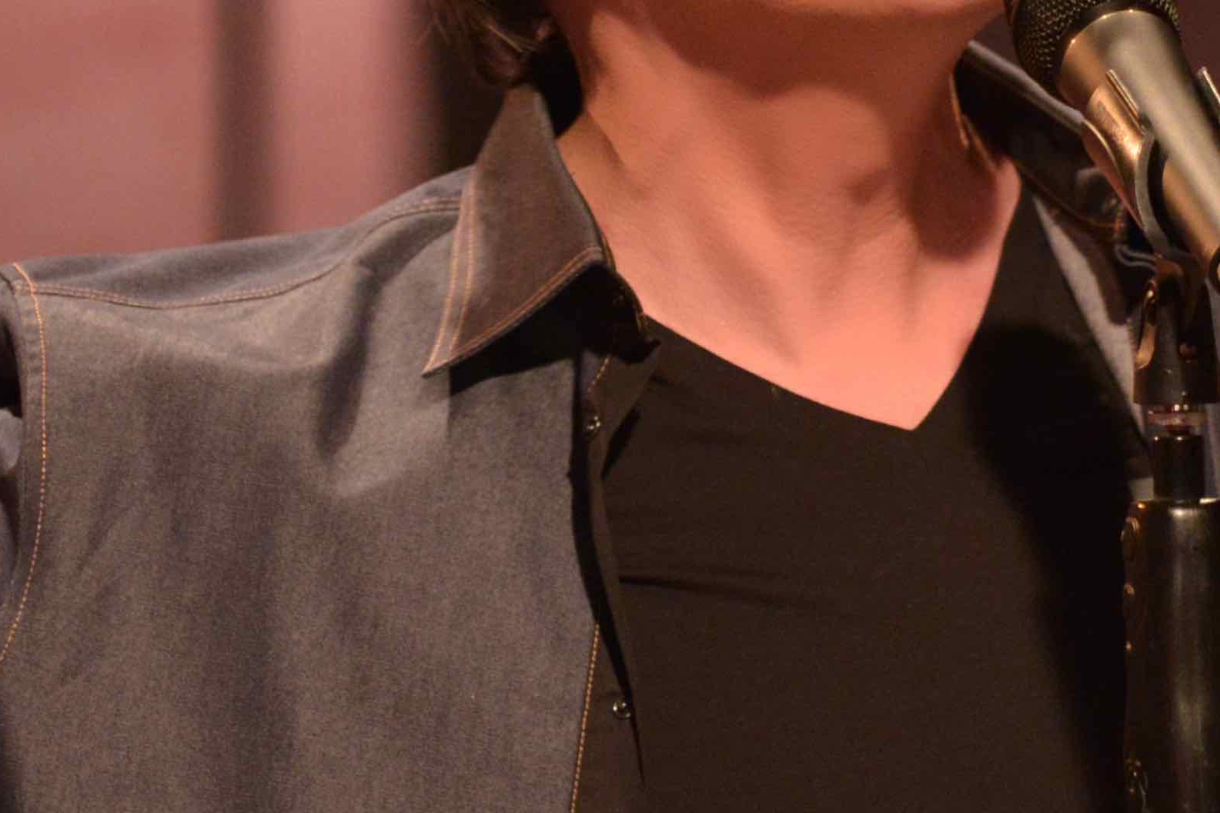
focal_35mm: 604
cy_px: -191
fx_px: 20463
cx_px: 828
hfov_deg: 3.4
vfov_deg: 2.3
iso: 1600
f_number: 2.8
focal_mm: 130
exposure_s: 1/250
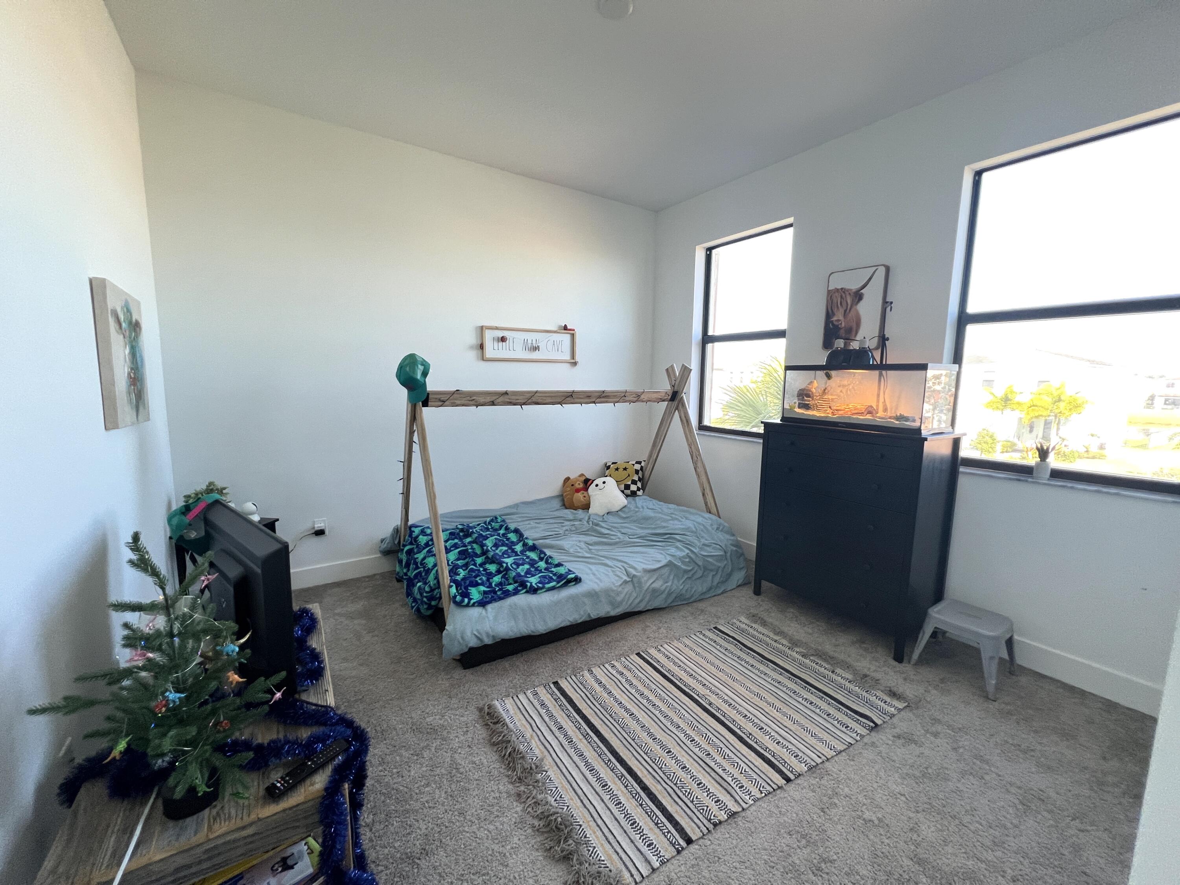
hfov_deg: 106.2
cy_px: 442
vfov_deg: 89.9
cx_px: 590
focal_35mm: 13
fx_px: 443
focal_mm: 1.57
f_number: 1.8
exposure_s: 1/120
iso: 160
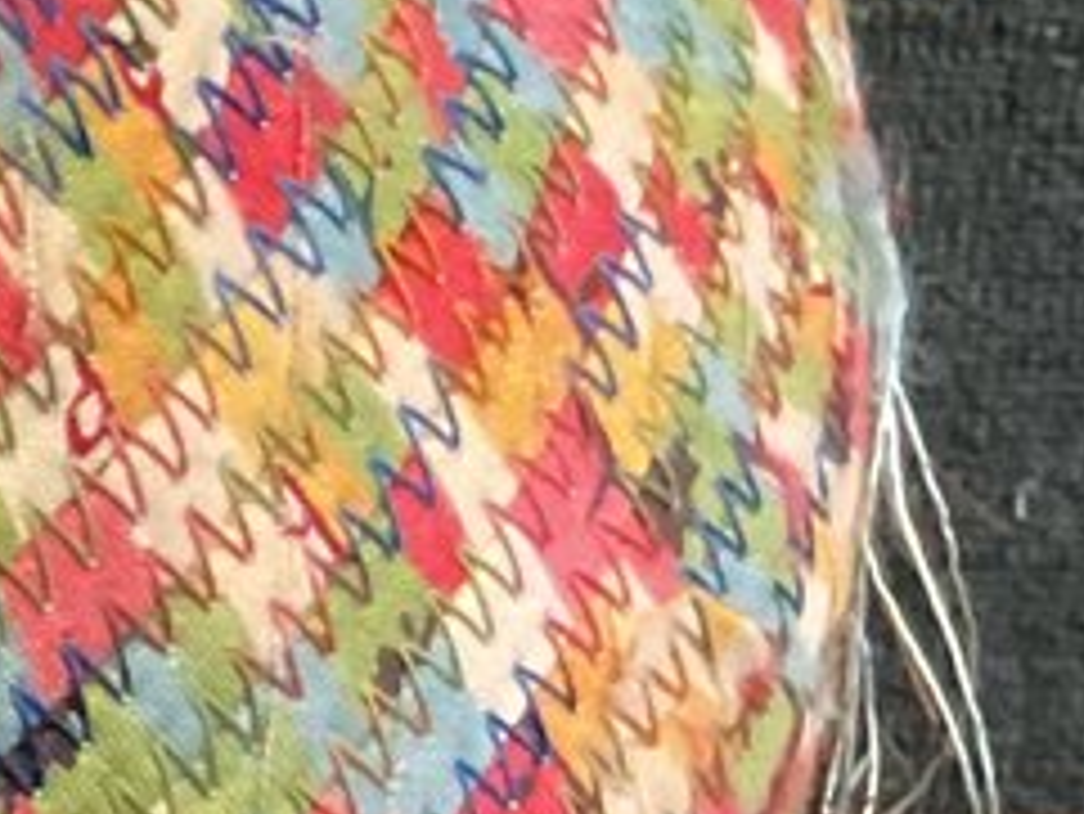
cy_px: 286
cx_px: -1415
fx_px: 5702
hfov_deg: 9.7
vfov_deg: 8.2
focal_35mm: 182
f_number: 1.8
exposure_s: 1/30
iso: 250
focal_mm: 3
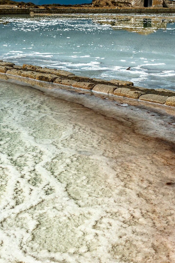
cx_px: 113
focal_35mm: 53
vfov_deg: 37.0
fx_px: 386
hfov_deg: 25.4
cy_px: 180
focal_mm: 24
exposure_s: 1/250
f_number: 9
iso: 200
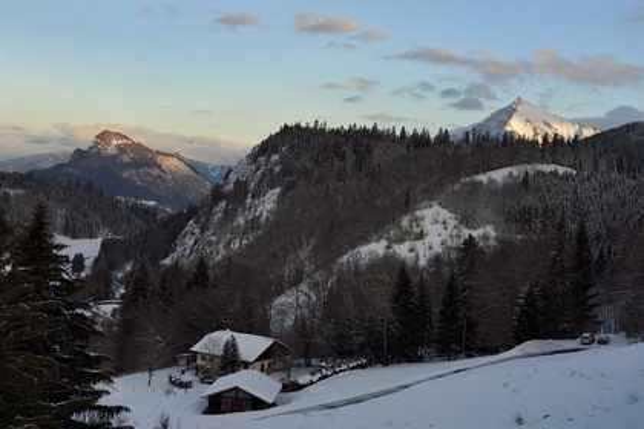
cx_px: 322
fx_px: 1002
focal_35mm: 56
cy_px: 214
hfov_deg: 35.6
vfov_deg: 24.2
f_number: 7.1
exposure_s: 1/250
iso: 320
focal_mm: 56
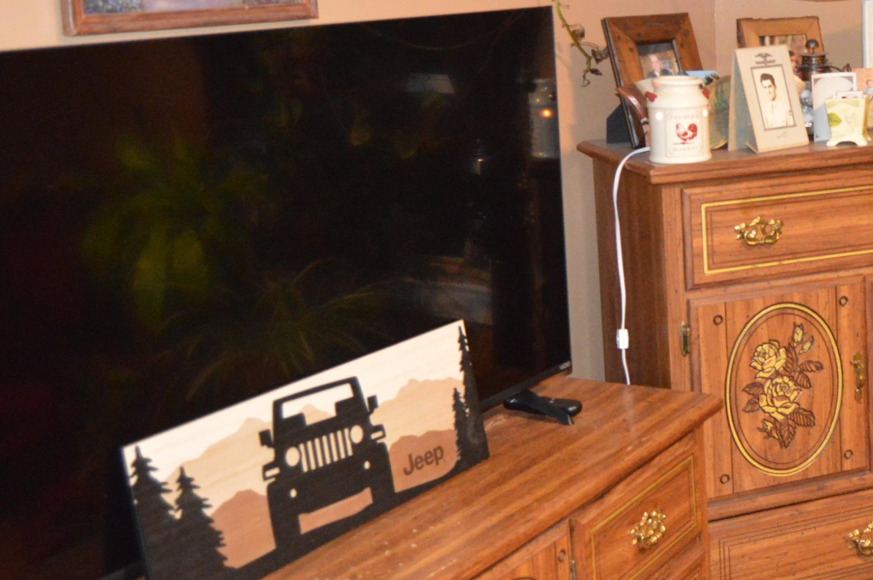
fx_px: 1284
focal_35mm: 53
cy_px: 123
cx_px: 731
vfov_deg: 25.1
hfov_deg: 36.0
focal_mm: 18
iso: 3200
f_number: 3.5
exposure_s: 1/60
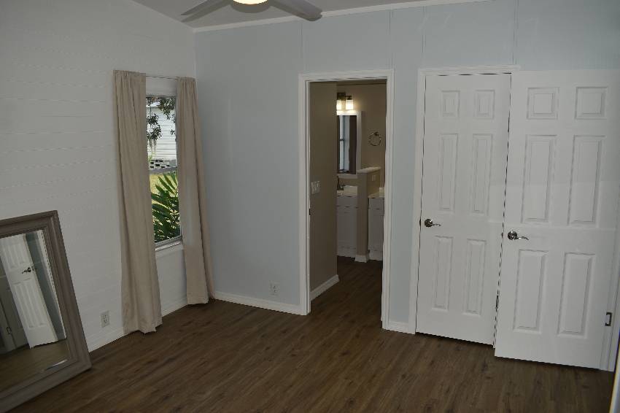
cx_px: 310
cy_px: 206
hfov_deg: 67.4
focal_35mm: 27
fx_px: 465
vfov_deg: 47.9
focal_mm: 18
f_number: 5.6
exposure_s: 1/200
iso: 100
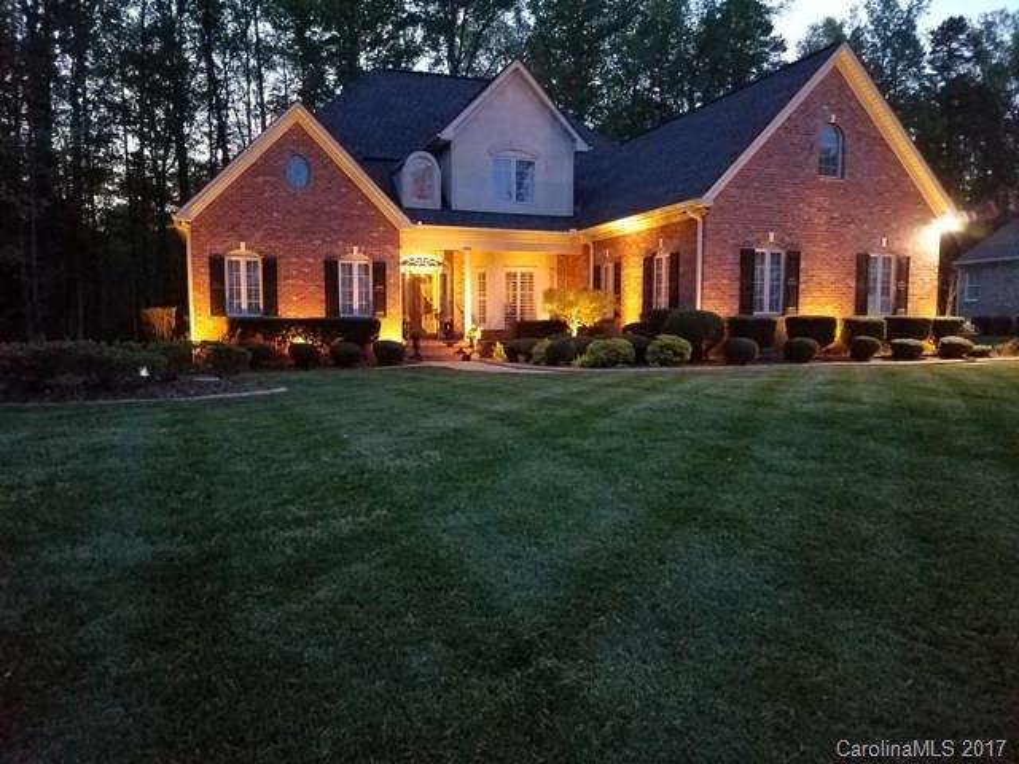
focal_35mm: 26
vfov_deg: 53.1
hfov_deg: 67.3
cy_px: 382
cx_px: 510
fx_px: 765
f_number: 1.7
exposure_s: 1/10
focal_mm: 4.2
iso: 1000
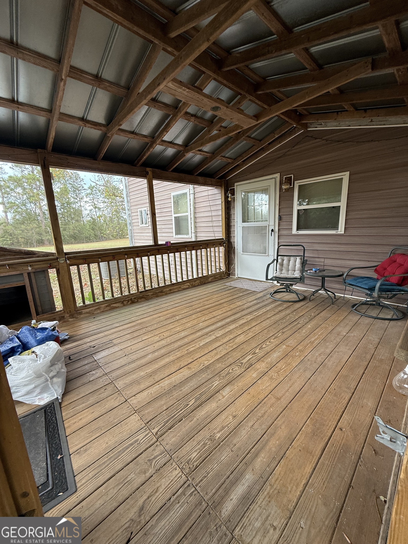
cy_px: 272
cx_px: 204
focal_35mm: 14
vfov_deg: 102.1
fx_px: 220
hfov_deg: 85.7
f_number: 2.2
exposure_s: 1/99
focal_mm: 2.22
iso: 80
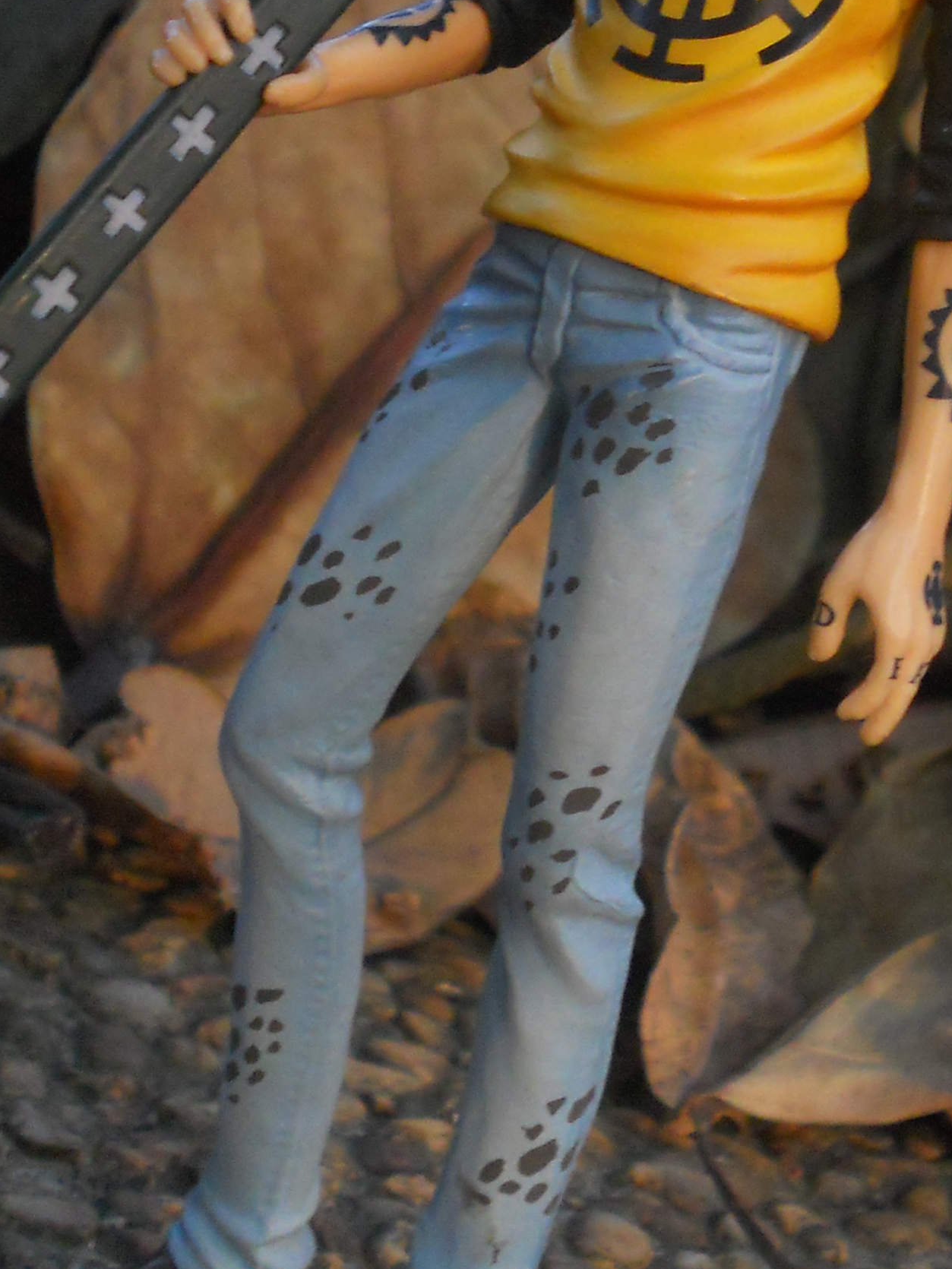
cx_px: 701
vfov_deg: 21.3
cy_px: 258
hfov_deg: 16.2
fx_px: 3336
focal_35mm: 91
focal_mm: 6.9
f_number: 3.9
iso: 320
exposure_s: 1/125
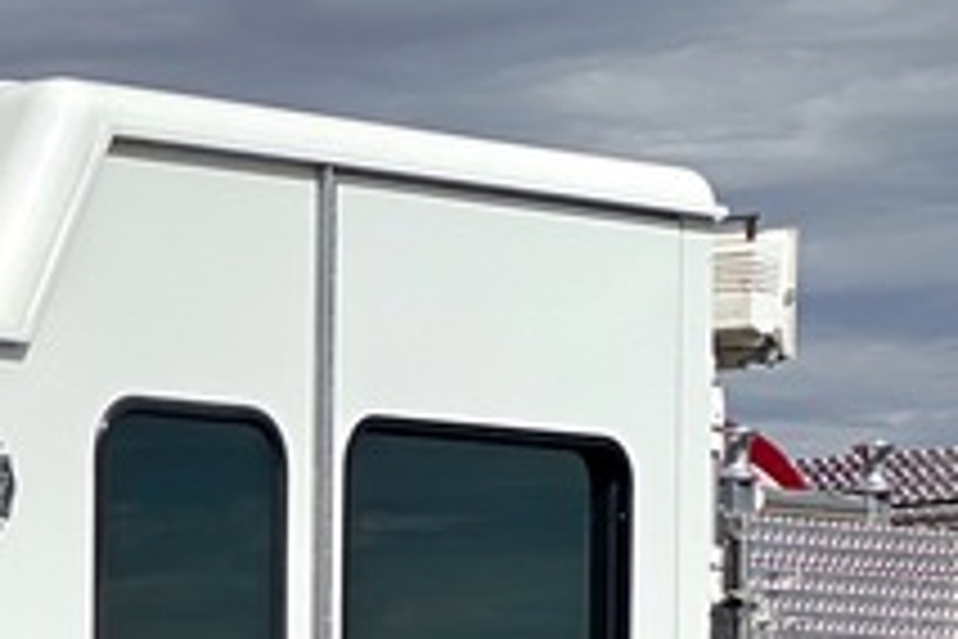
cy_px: 1055
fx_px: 5269
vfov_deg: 6.8
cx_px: -742
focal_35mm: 198
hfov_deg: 9.9
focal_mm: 6
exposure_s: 1/2817
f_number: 2
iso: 25
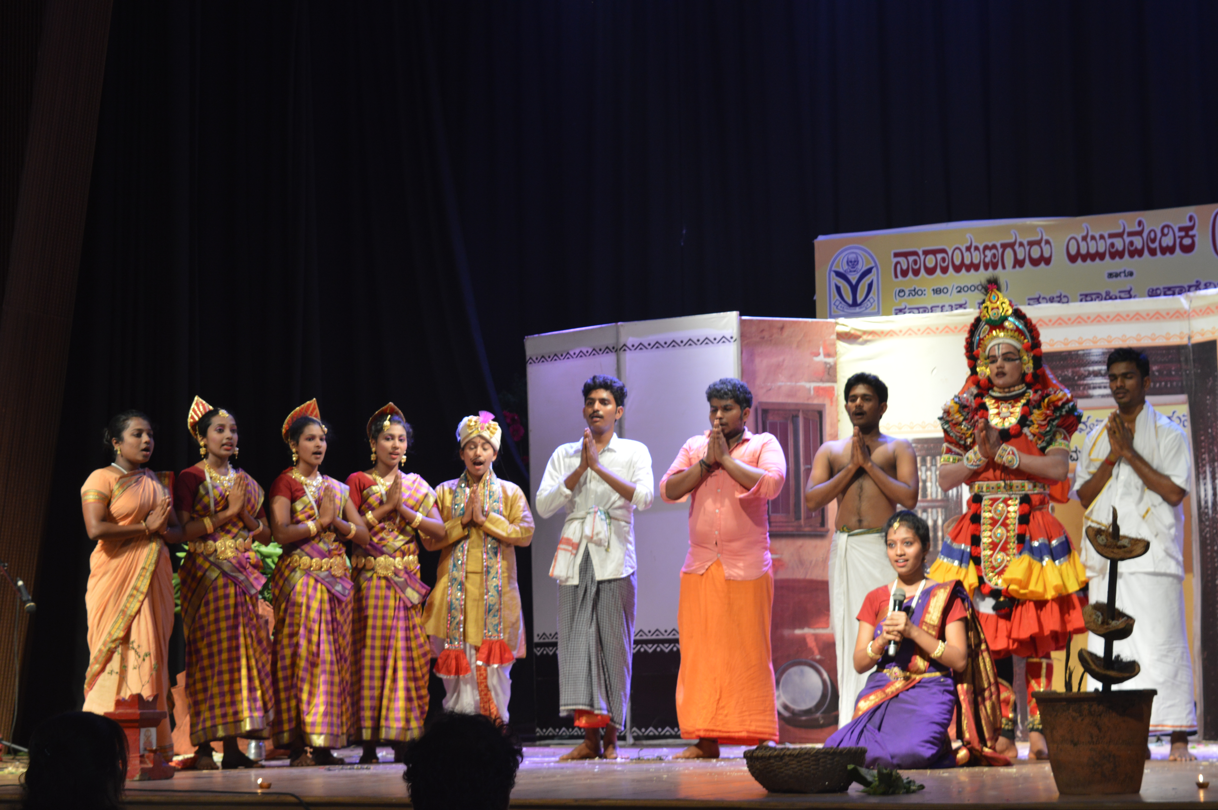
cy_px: 405
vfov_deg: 18.9
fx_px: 2434
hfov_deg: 28.1
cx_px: 609
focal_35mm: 72
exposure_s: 1/25
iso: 400
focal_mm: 48
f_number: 5.3
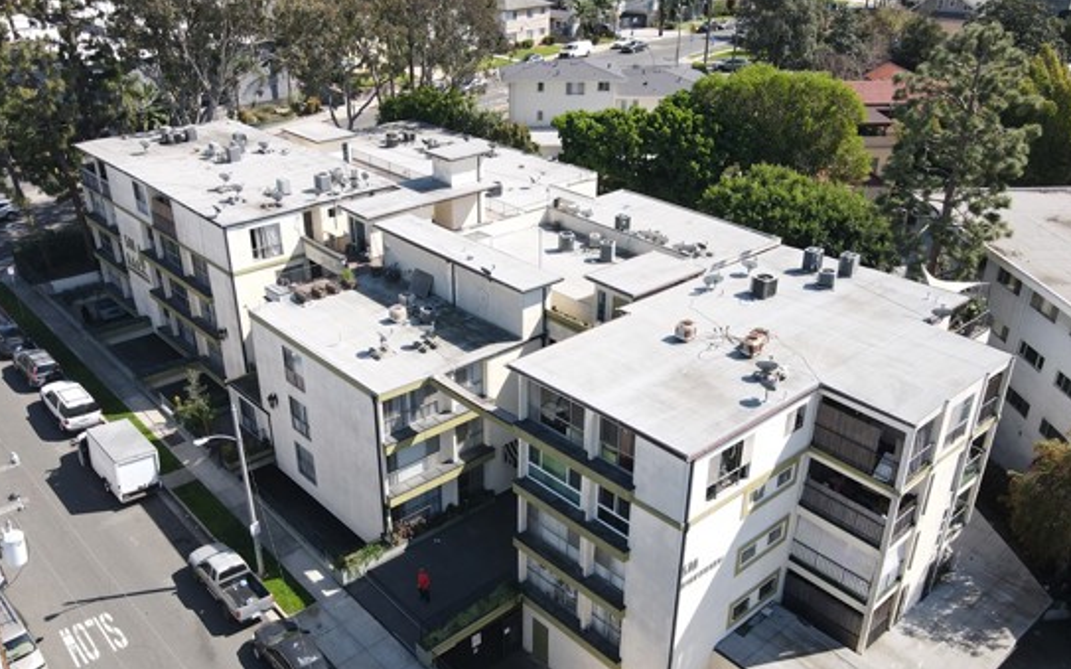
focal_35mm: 30
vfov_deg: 41.7
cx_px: 527
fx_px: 875
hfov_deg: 62.9
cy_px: 389
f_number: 2.8
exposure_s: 1/25
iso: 100
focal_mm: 4.5
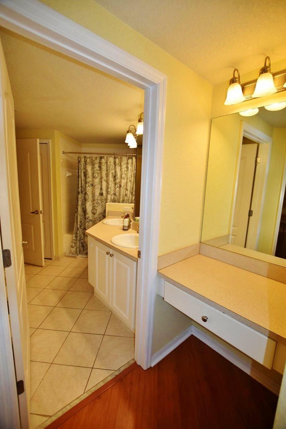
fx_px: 179
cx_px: 143
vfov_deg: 100.4
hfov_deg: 77.3
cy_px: 214
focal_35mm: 15
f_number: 3.5
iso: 200
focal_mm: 10
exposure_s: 1/160
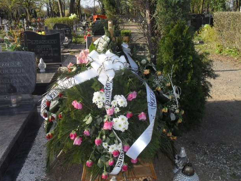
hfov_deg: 51.3
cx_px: 121
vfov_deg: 39.7
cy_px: 92
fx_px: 251
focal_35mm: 36
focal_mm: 6.3
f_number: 3.2
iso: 100
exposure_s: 1/500
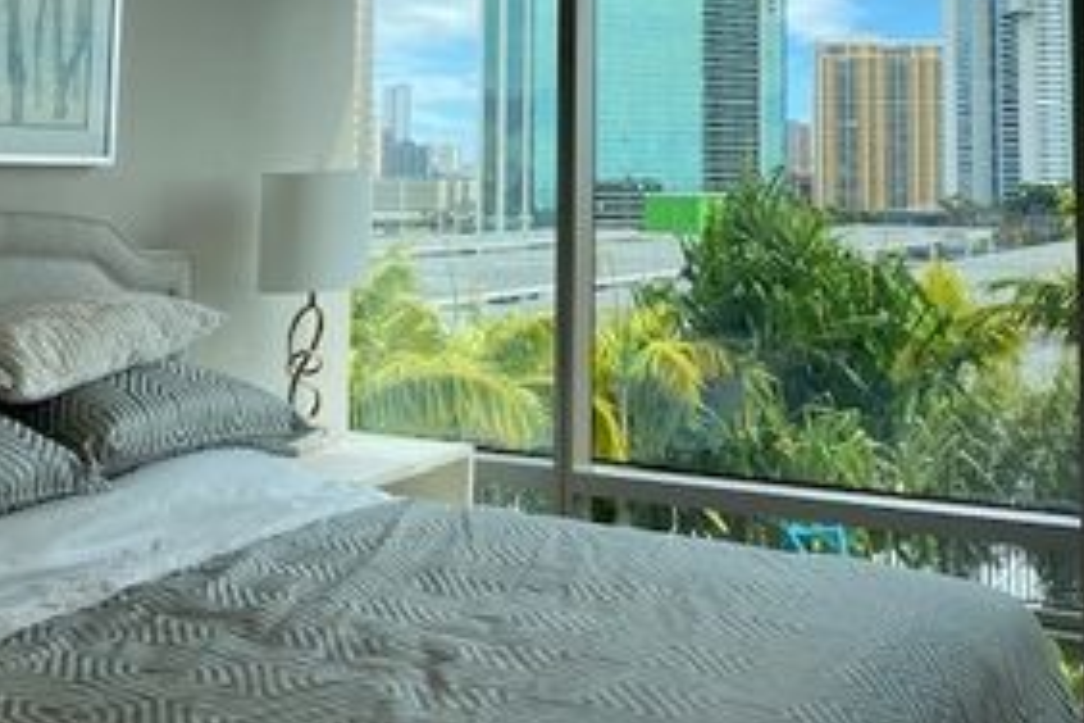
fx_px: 1445
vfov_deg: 27.3
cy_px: 102
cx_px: 607
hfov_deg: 41.0
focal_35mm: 48
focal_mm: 4.25
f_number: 1.8
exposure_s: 1/1053
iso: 32
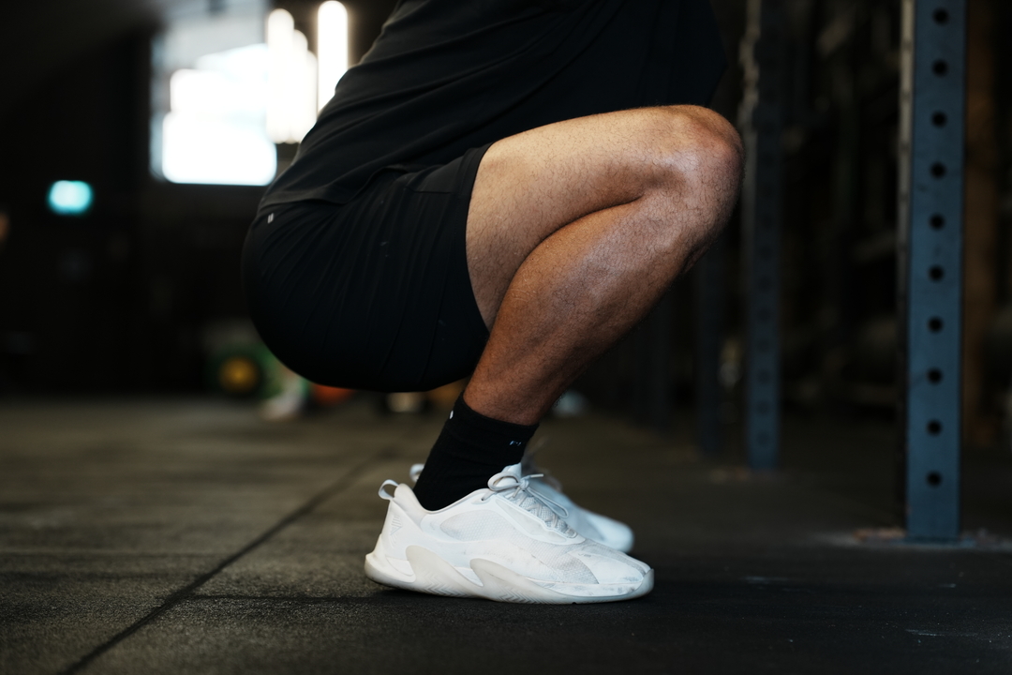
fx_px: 1968
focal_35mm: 70
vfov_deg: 19.5
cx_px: 506
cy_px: 338
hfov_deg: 28.8
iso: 640
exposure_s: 1/200
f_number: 2.5
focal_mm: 70
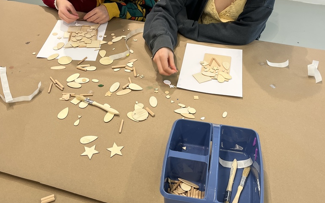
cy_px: 84
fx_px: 328
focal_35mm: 37
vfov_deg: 34.4
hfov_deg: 52.7
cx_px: 162
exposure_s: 1/120
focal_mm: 5.1
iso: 100
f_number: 1.6
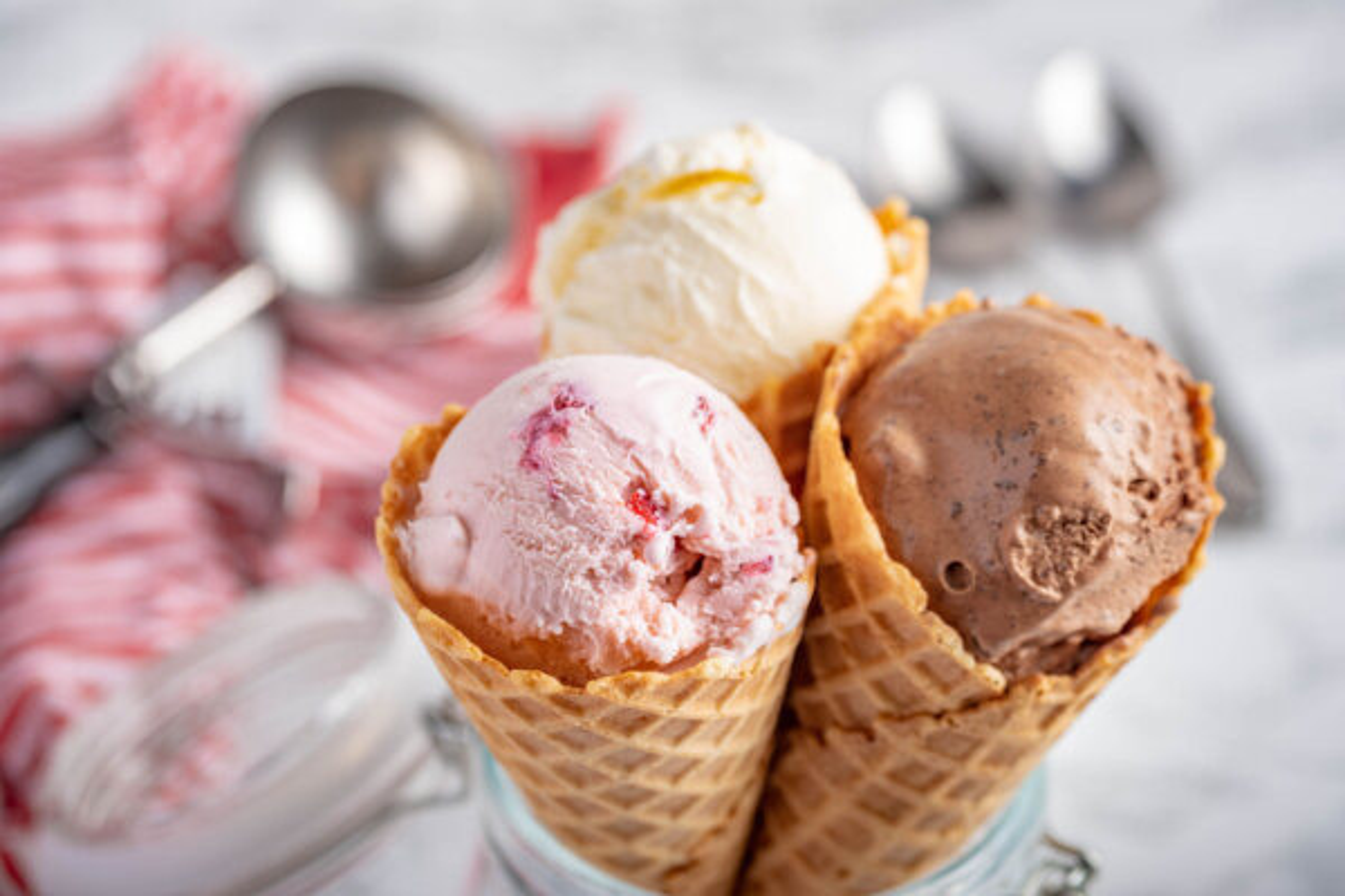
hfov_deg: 22.6
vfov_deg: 15.2
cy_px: 448
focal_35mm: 90
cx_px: 672
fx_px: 3362
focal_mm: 90
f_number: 5.6
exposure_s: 1/180
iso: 200
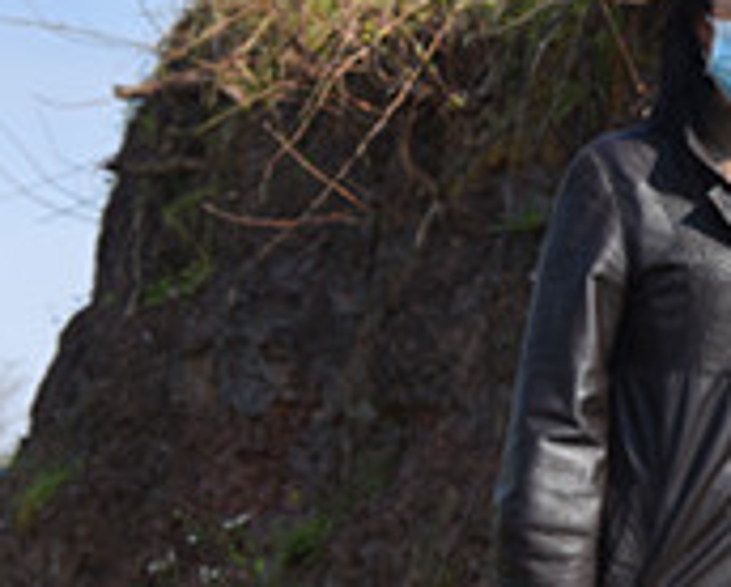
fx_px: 3141
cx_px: 1479
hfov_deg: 11.8
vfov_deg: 10.7
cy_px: 219
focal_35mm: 145
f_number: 5.6
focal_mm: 38
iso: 100
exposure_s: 1/500
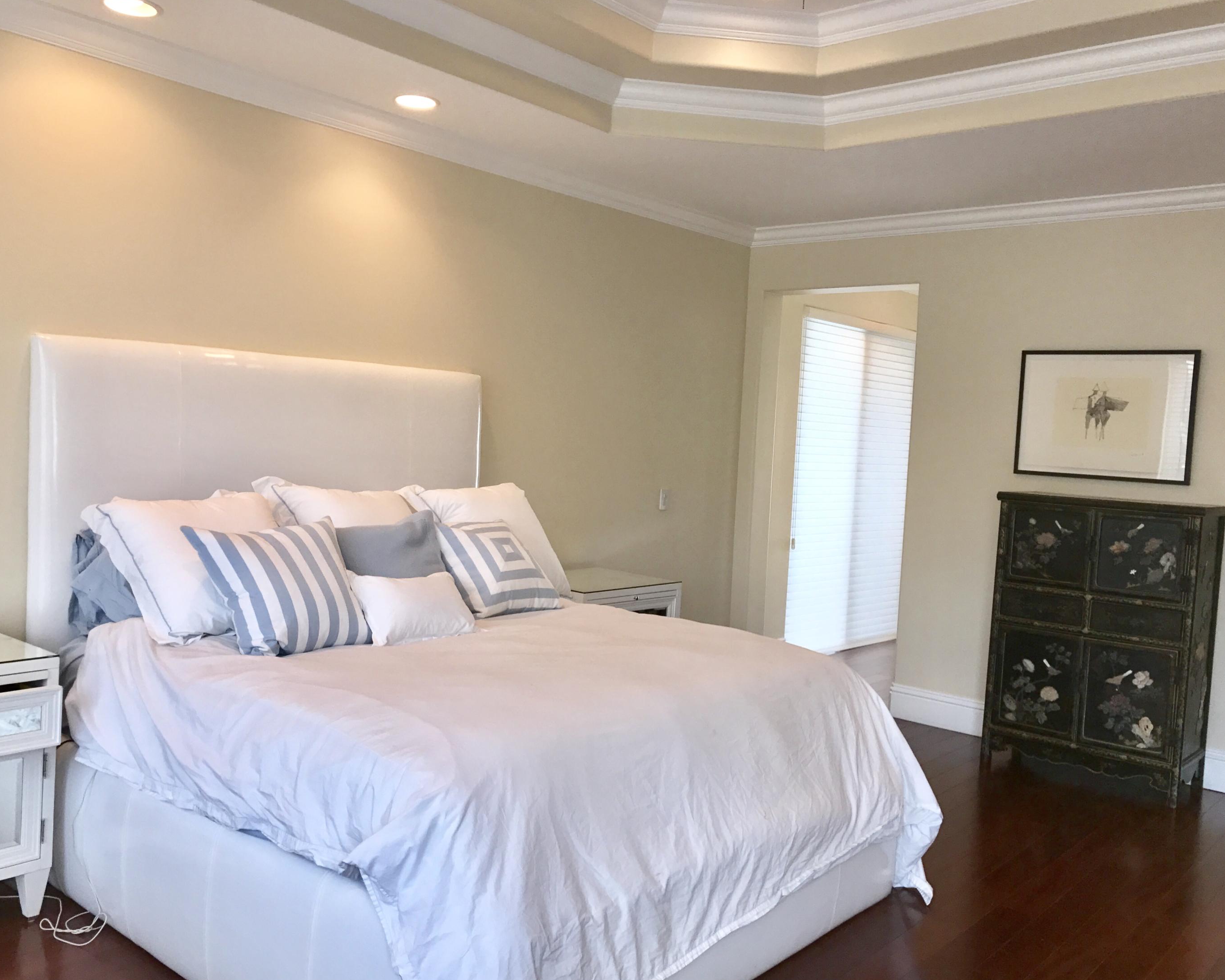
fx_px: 1088
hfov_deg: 58.8
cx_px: 606
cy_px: 500
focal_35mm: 30
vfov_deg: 48.5
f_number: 1.8
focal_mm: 3.99
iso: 20
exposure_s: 1/66
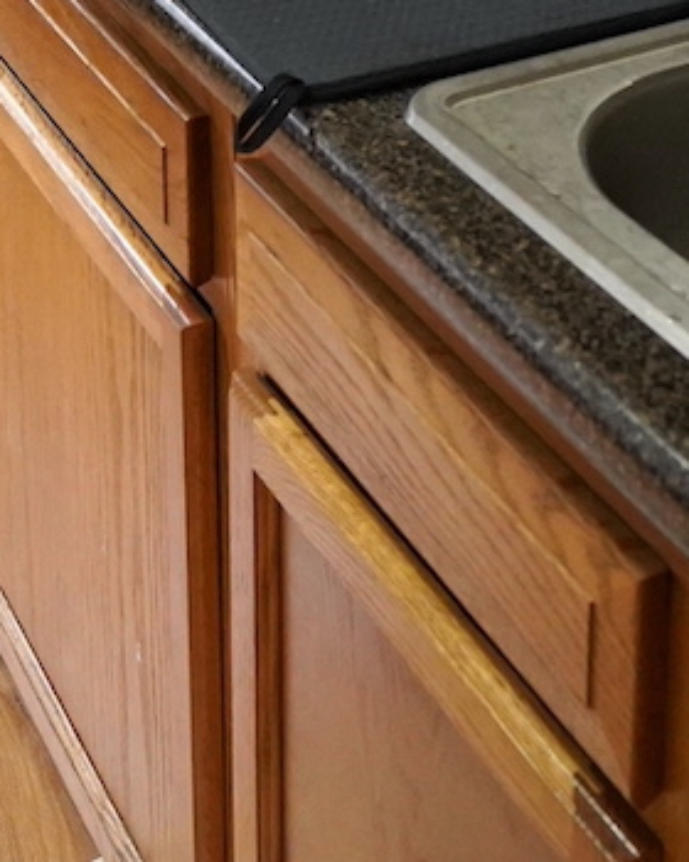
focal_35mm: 75
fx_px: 1912
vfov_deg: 21.0
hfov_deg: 20.4
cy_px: -479
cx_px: 381
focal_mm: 16
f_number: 4
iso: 4000
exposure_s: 1/160
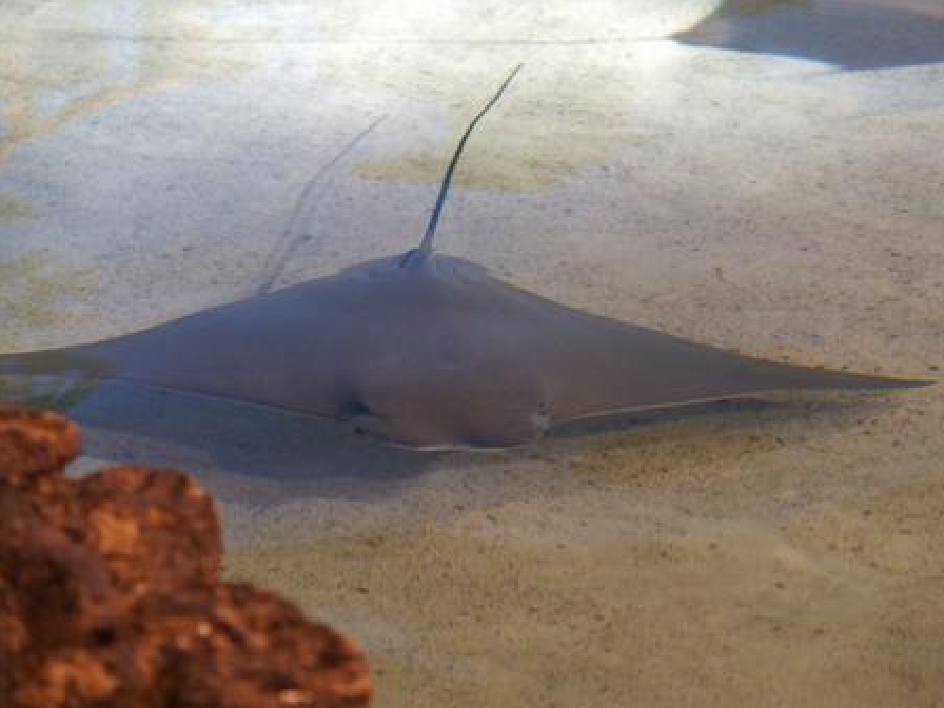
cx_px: 472
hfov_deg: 10.8
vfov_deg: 8.1
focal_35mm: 183
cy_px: 354
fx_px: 4991
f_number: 2.8
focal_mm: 38.6
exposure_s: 1/100
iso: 640
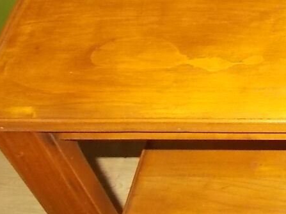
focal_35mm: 93
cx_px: 402
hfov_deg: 19.0
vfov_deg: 15.7
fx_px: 768
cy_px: 15
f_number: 3.2
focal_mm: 4.6
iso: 220
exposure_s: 1/25
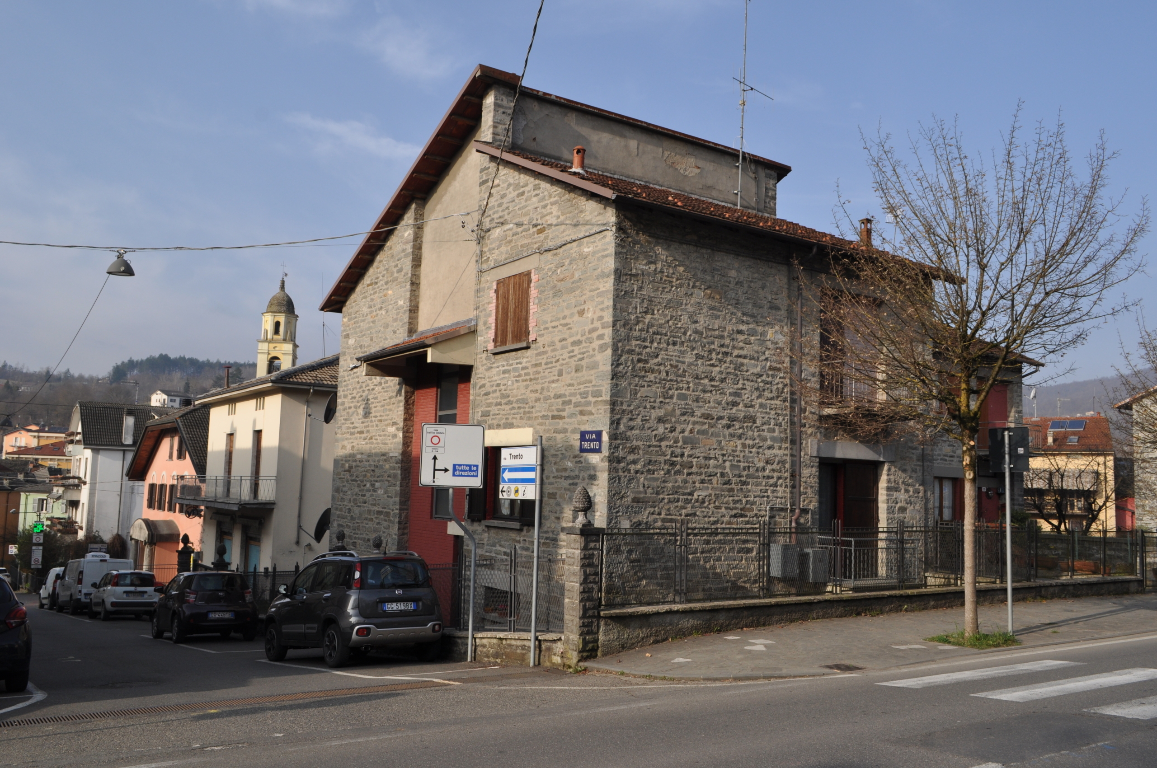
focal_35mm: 30
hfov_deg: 62.0
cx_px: 578
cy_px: 384
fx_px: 963
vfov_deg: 43.5
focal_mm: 20
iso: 200
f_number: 9
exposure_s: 1/320
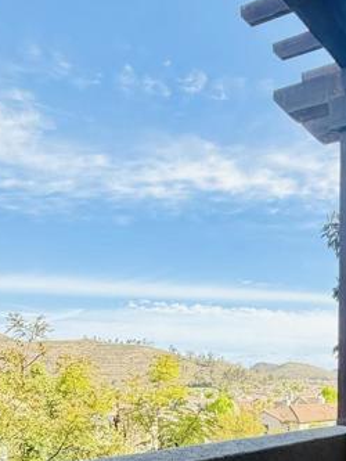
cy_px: 509
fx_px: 573
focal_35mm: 43
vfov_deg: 36.8
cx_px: 289
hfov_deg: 32.5
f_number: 2.2
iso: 50
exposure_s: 1/502
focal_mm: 2.22
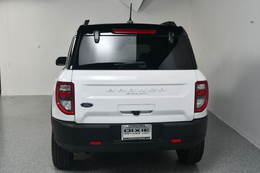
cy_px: 86
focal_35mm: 45
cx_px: 130
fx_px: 325
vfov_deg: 29.8
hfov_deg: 43.6
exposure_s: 1/160
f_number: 13
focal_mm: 30
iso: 100
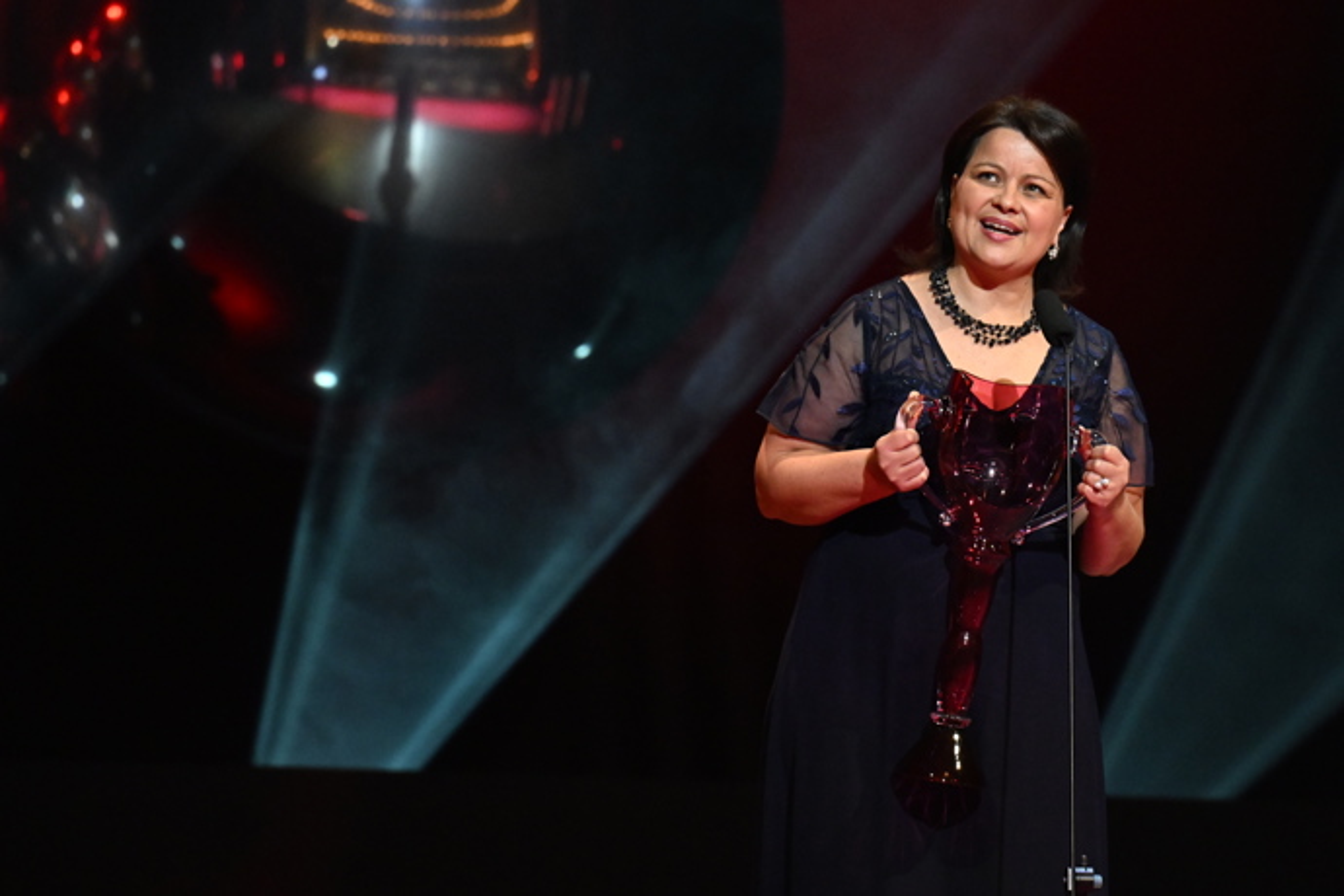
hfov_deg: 6.9
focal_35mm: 300
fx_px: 11199
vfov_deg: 4.6
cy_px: 448
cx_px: 672
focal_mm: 200
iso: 5000
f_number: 3.5
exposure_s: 1/400
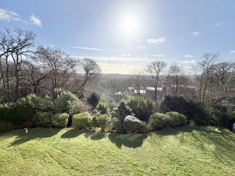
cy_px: 90
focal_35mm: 15
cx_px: 110
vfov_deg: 81.7
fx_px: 102
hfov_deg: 98.0
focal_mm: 2.22
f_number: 2.2
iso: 20
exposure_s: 1/1368
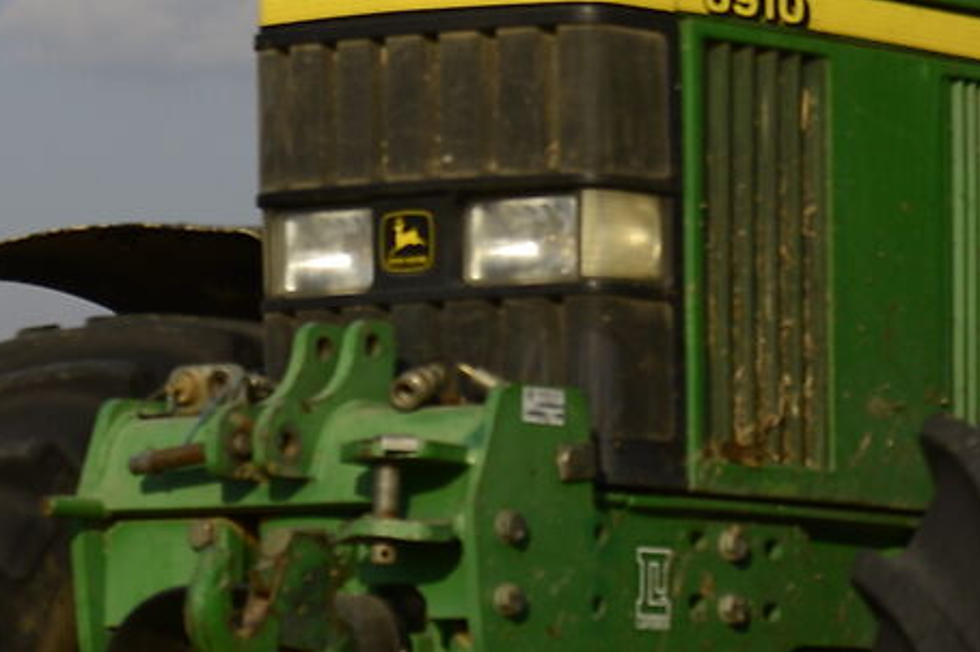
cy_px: -101
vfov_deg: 5.4
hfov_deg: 8.1
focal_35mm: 254
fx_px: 6909
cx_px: 1097
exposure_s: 1/400
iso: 100
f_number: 5.6
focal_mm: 48
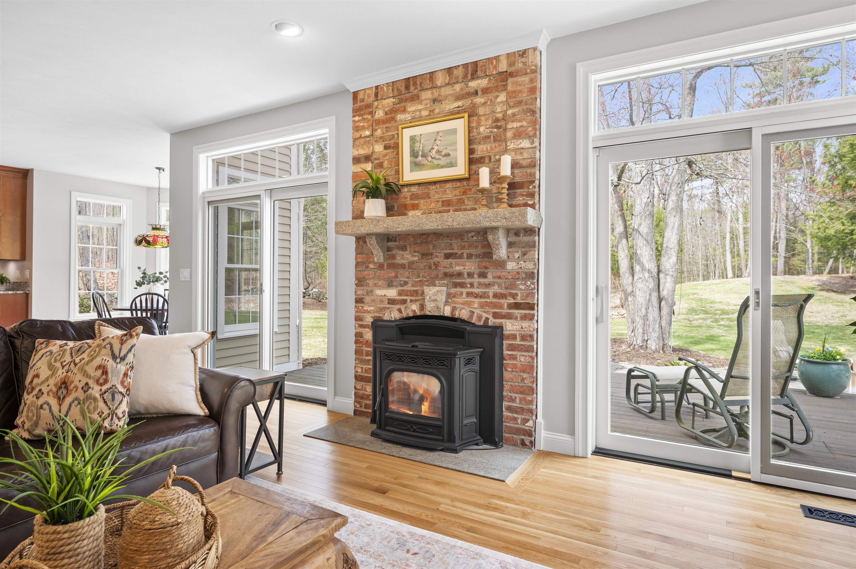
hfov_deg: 85.5
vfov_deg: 63.1
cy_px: 284
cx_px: 428
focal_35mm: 20
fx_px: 463
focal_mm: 19.5
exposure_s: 1/2.5
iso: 250
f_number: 7.1
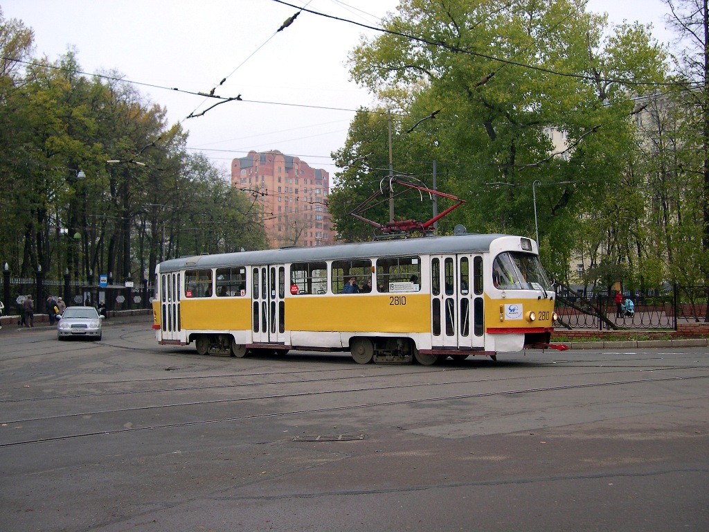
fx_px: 778
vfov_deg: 37.7
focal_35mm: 38
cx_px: 354
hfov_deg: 49.0
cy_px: 266
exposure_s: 1/230
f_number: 2.8
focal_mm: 8
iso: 100
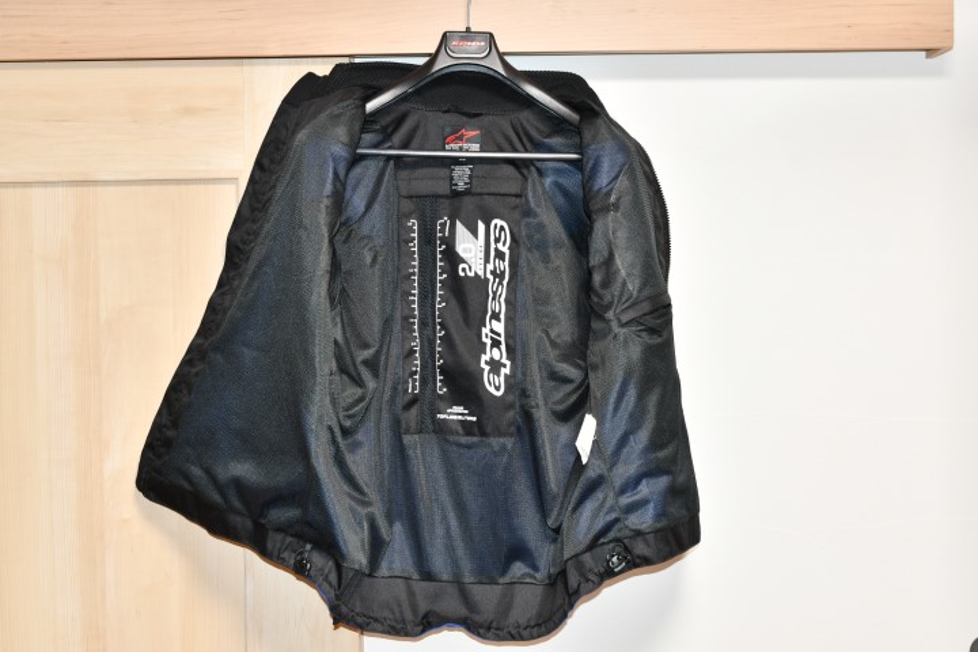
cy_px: 326
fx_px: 978
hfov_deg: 53.1
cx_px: 489
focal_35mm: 36
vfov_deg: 36.9
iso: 320
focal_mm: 24
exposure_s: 1/15
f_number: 6.3
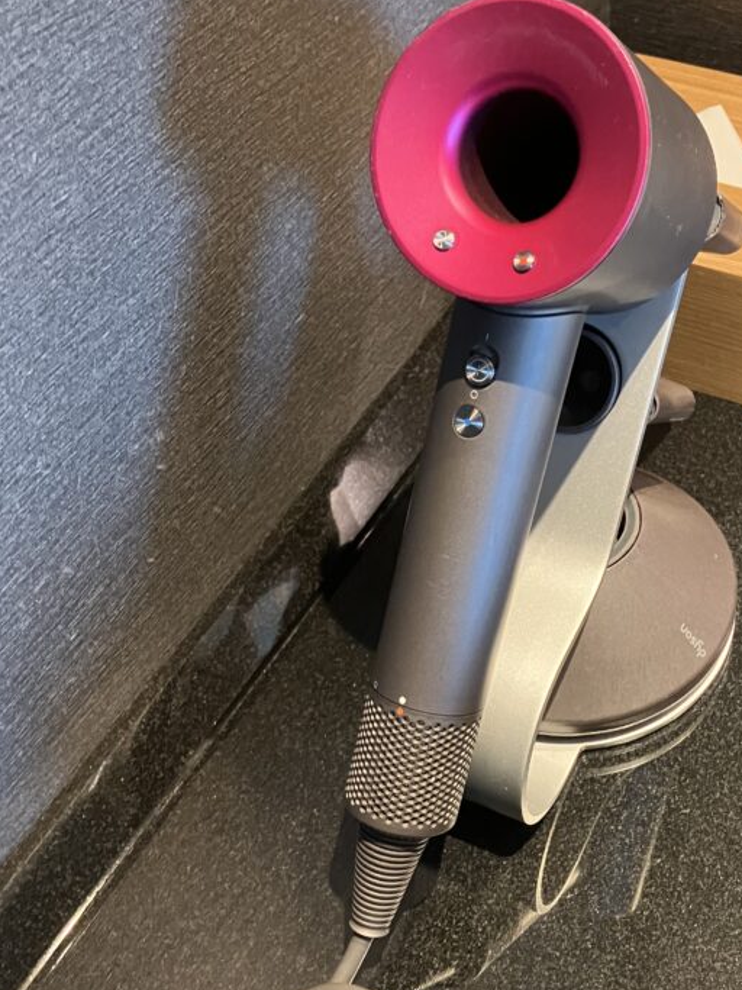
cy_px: 588
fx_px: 1201
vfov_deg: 44.6
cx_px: 530
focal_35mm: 42
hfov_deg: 33.8
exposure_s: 1/30
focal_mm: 3.99
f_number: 1.8
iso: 320
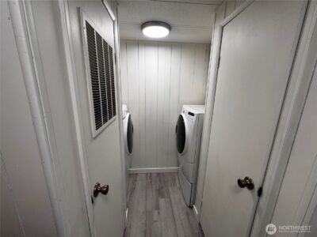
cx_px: 158
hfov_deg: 102.1
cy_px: 118
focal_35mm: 14
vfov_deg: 85.7
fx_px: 128
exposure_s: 1/120
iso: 100
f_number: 2.2
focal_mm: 2.22
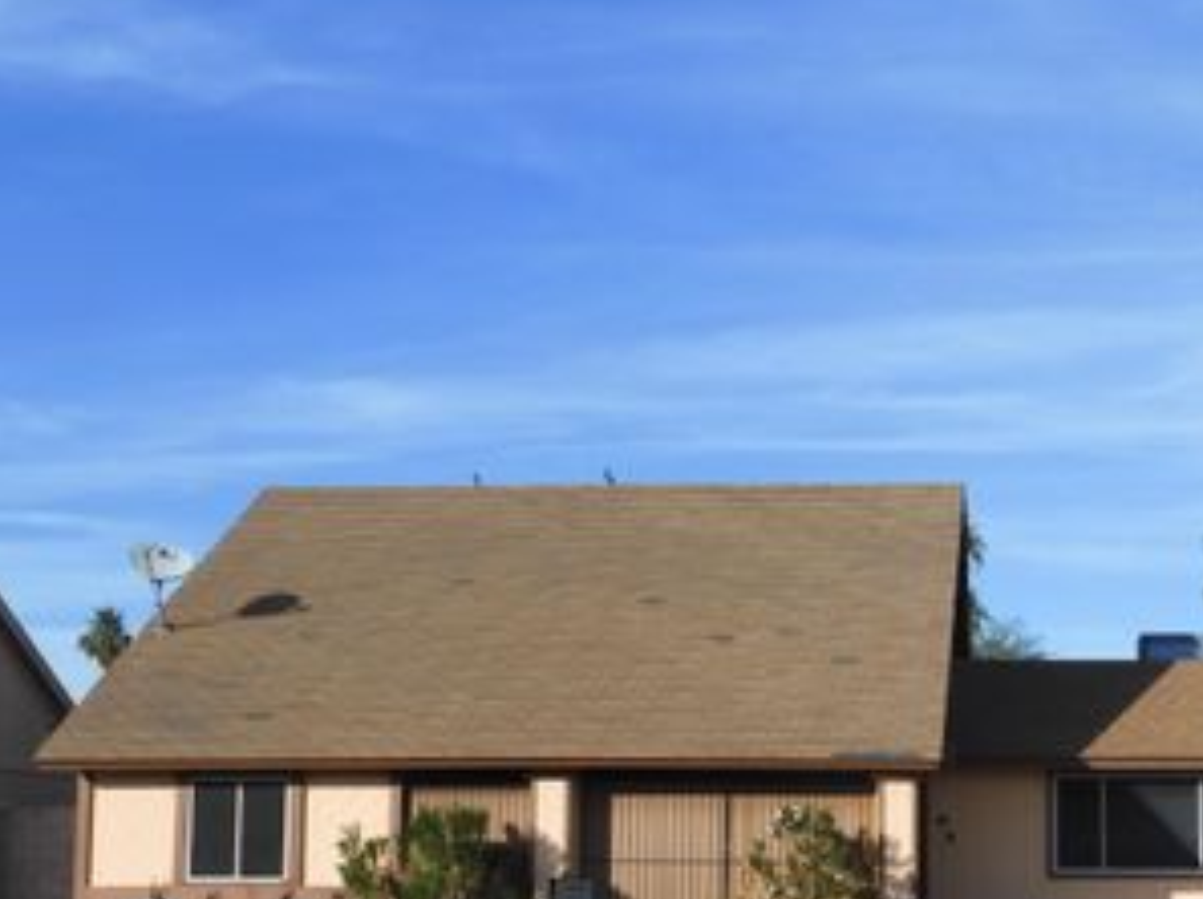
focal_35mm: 59
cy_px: 654
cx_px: 936
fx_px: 2048
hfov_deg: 32.0
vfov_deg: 24.5
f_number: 5
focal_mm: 6.2
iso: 100
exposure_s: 1/500
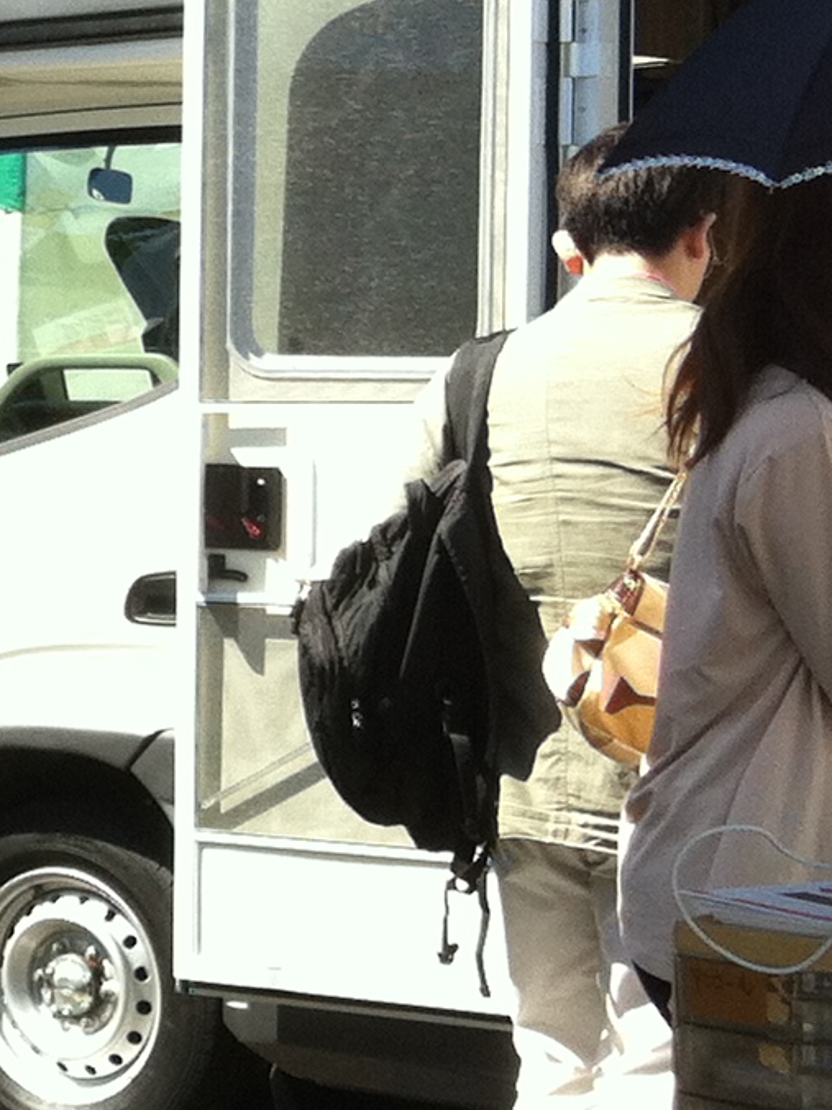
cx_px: -863
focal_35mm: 134
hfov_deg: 10.2
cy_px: 476
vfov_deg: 14.7
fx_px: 4294
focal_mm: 3.85
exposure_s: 1/511
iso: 80
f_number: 2.8
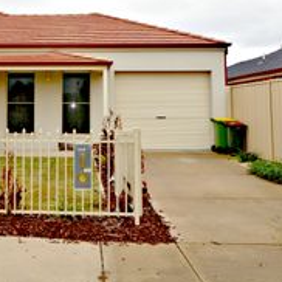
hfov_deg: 35.7
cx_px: 59
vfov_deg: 35.8
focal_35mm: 46
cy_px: 63
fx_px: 424
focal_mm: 14
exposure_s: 1/125
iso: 100
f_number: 8
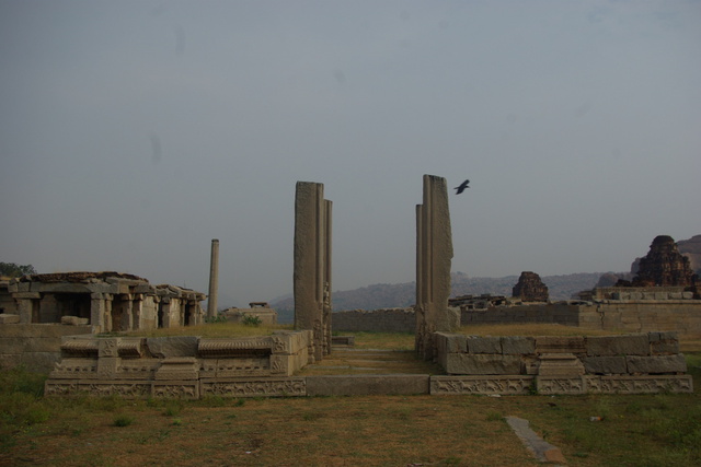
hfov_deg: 55.1
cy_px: 234
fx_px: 672
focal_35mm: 34
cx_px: 350
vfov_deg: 38.4
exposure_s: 1/180
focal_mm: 23
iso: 100
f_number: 6.7
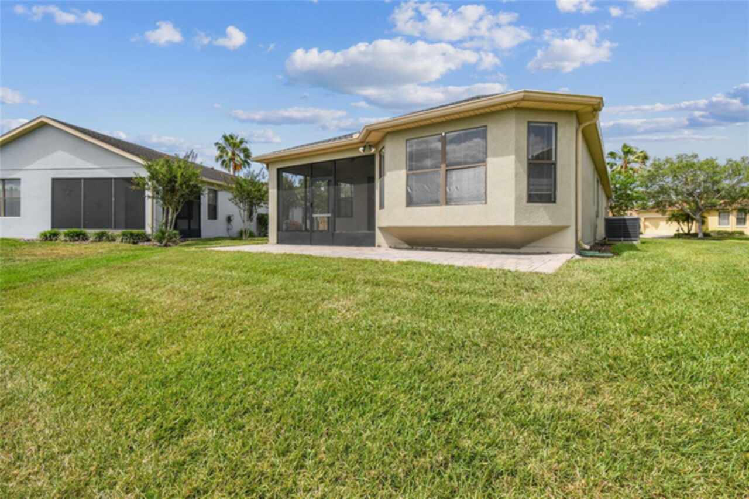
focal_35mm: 15
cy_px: 250
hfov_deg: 100.4
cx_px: 374
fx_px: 312
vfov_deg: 77.3
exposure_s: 1/320
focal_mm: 10
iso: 100
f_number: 7.1
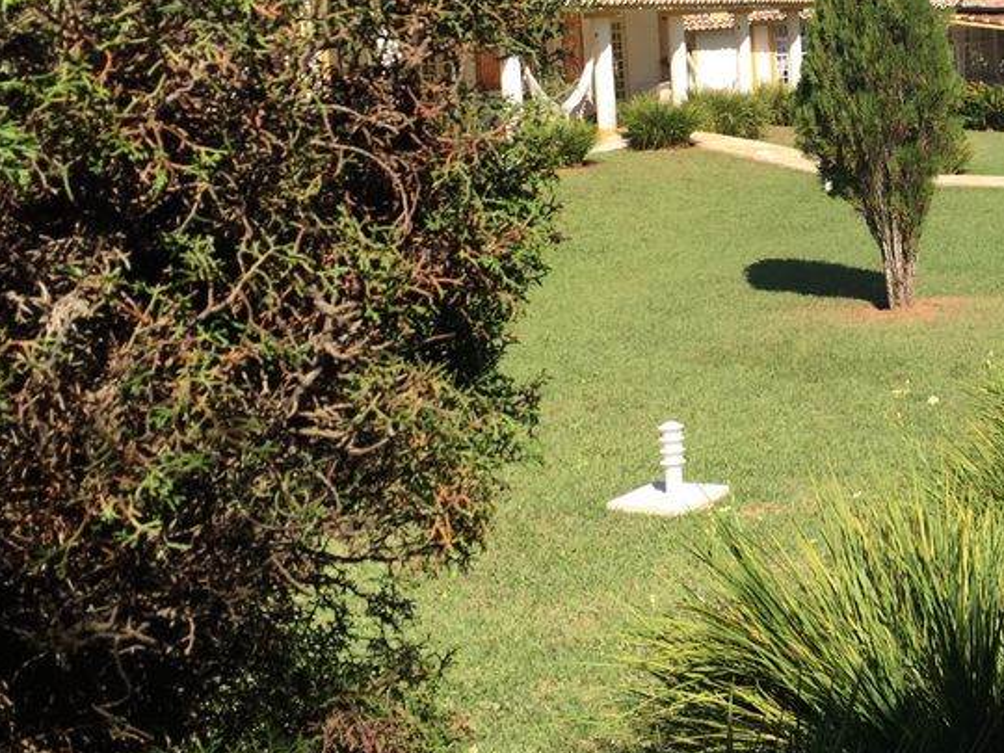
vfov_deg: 26.0
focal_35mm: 55
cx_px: 915
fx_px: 1595
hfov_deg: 33.0
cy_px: 132
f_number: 2.2
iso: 32
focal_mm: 4.15
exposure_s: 1/1721
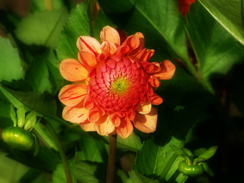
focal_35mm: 799
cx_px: 122
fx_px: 5632
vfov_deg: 1.9
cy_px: 92
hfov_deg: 2.5
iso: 100
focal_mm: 108
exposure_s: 1/400
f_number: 5.6
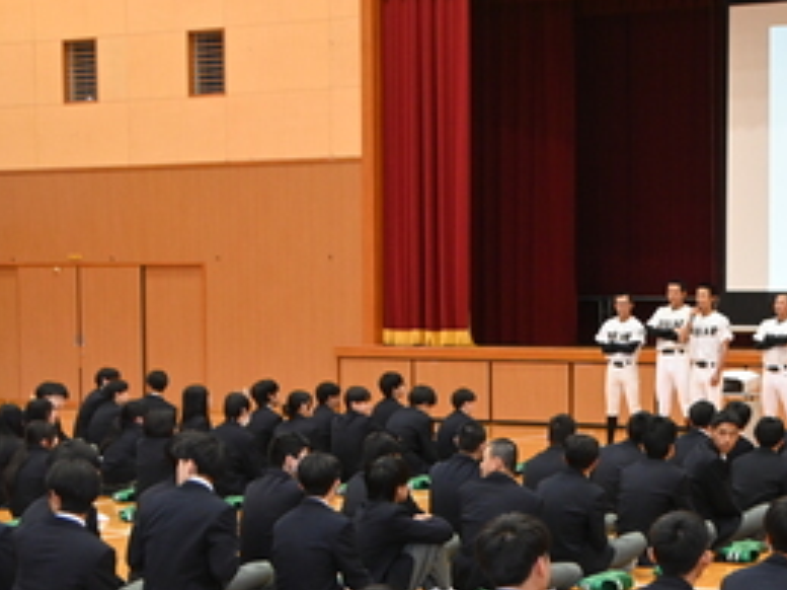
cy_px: 394
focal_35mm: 89
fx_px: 2022
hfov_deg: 21.6
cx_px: 699
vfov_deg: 16.5
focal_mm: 32
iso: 1800
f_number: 4
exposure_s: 1/125
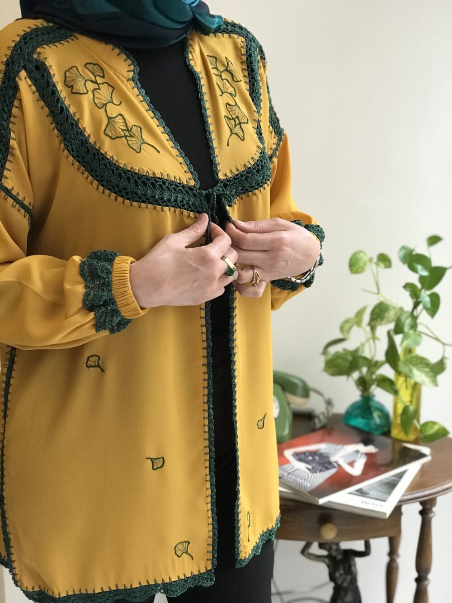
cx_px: 226
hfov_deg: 25.7
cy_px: 302
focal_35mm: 57
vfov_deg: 33.8
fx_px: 992
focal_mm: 6.6
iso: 100
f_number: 2.8
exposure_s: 1/50
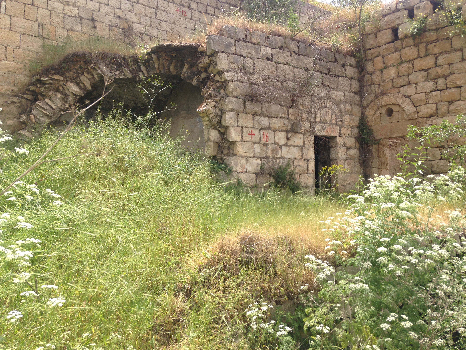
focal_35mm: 33
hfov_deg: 55.4
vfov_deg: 42.9
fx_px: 444
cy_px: 175
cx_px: 233
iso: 50
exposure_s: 1/935
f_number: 2.4
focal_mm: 4.12
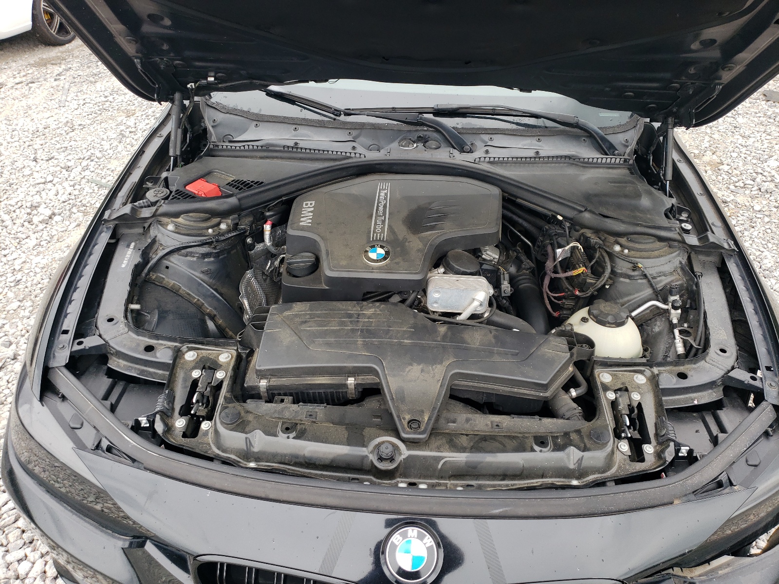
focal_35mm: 26
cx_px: 390
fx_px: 585
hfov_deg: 67.3
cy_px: 292
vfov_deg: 53.1
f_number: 1.5
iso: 50
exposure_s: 1/500
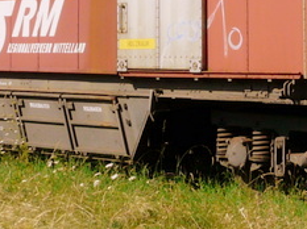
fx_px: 1523
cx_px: 249
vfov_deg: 8.6
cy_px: 1
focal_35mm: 172
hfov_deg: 11.5
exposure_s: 1/400
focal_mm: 6.5
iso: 100
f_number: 5.6
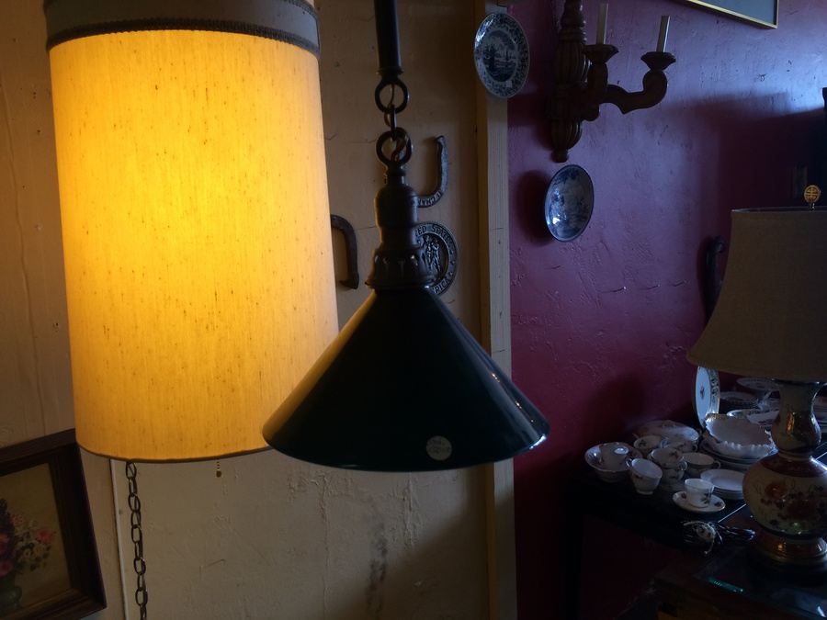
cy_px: 310
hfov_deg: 60.0
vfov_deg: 46.8
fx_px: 717
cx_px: 414
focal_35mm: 30
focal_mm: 4.12
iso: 40
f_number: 2.2
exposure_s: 1/40
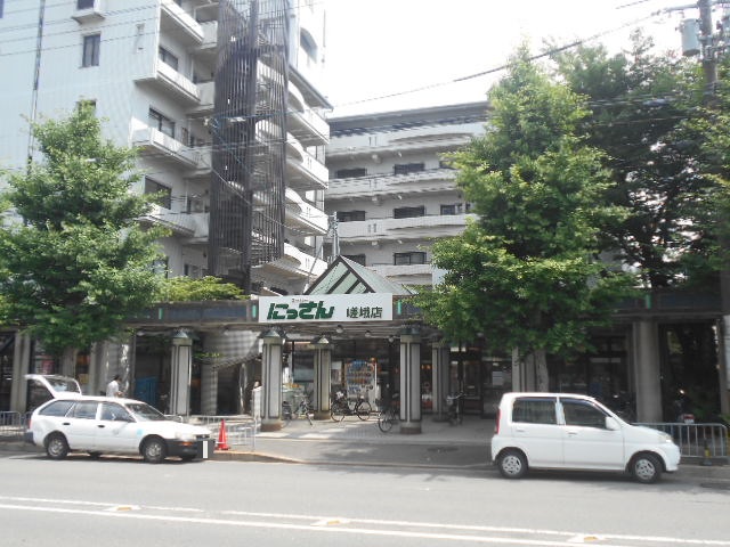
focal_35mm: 34
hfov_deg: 54.0
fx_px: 717
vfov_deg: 41.8
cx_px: 365
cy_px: 274
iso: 80
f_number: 3.6
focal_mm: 5.8
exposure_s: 1/400
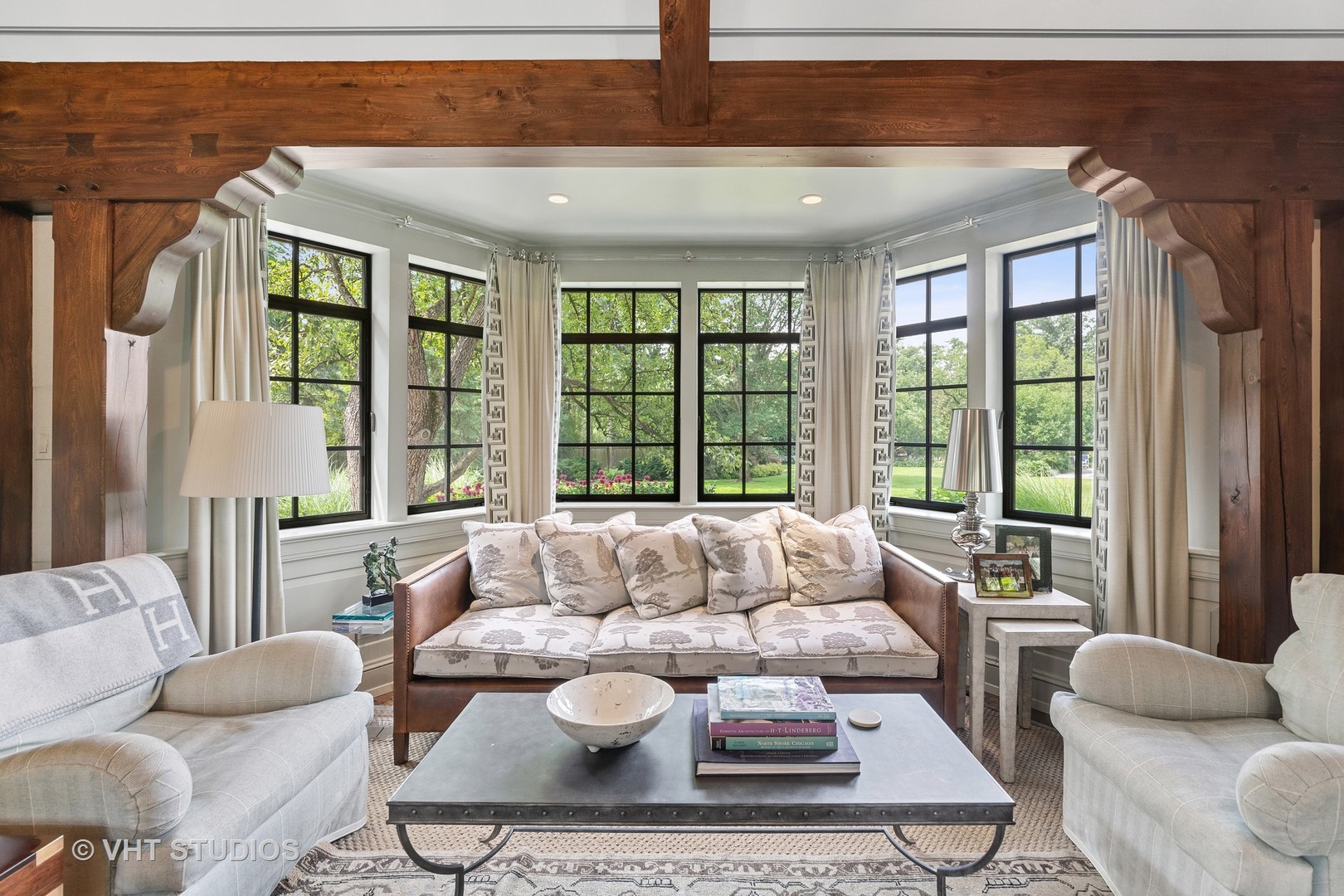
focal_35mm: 15
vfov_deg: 77.3
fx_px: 560
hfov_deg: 100.4
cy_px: 448
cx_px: 672
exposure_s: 1/1.67
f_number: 8
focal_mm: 10
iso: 200
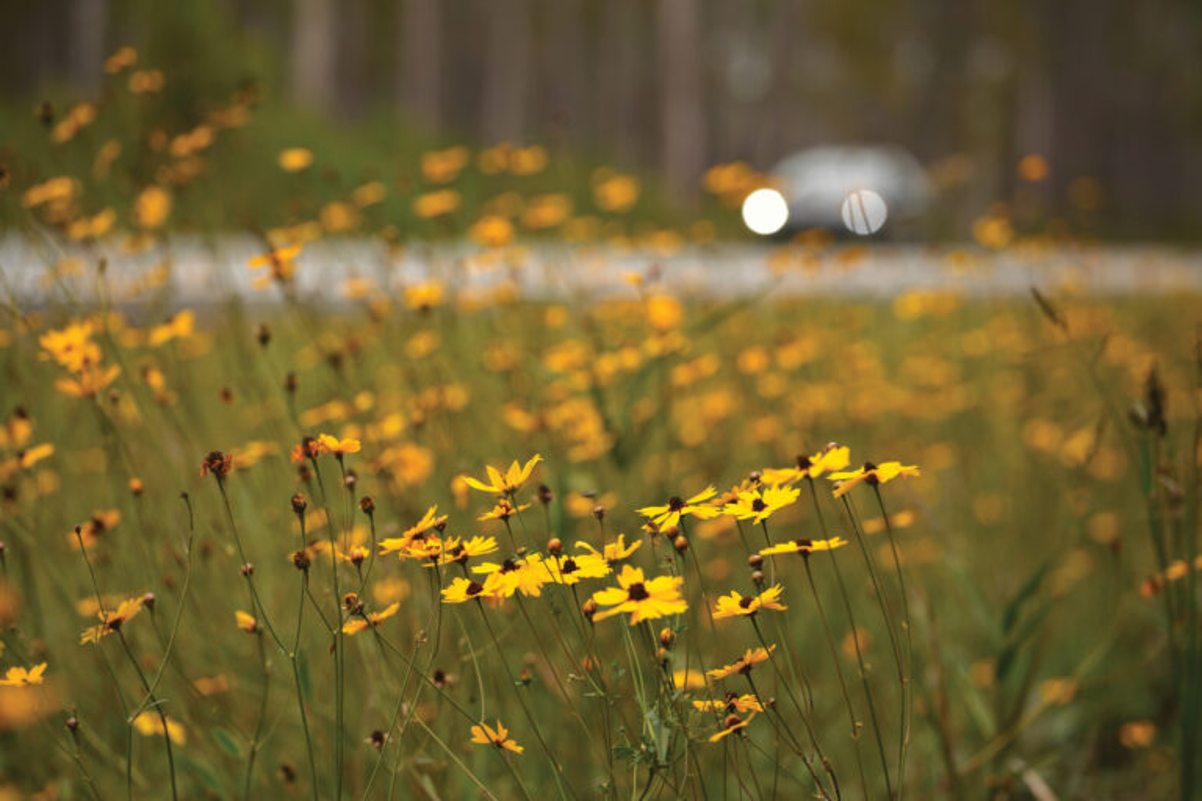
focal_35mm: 105
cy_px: 400
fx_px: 3506
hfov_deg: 19.5
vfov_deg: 13.0
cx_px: 601
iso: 100
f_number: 4
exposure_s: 1/250
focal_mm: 105
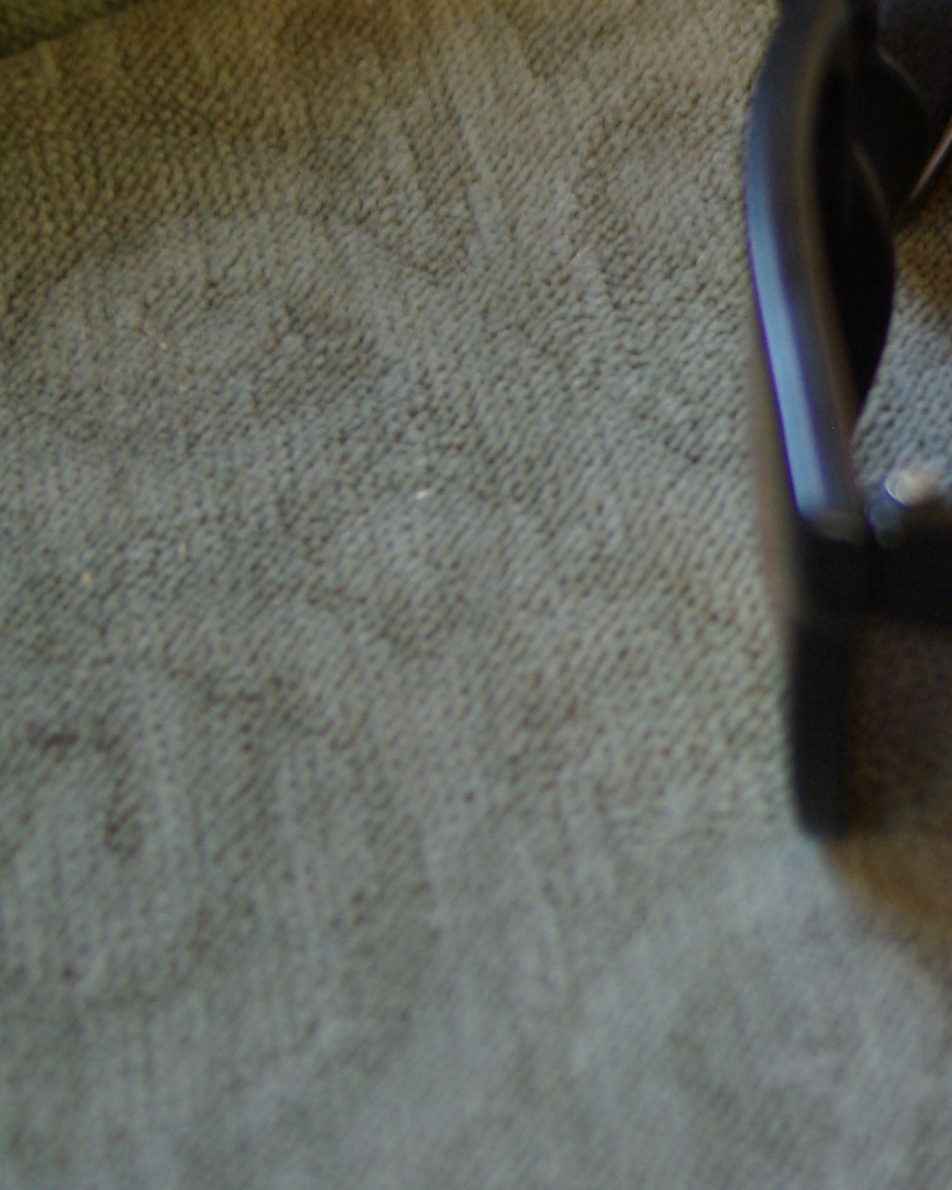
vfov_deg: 12.6
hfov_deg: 9.8
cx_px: 1463
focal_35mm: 153
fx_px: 5390
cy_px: 630
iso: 400
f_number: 4
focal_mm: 40
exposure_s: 1/8
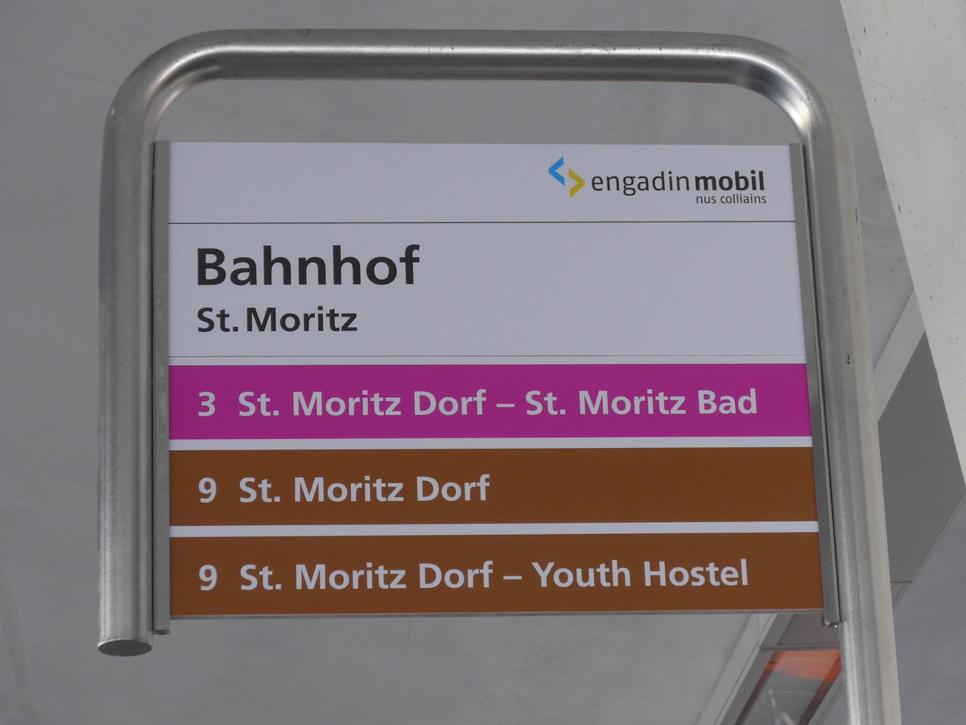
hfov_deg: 15.9
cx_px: 483
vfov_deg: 12.0
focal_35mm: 124
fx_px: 3460
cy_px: 362
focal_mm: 24.3
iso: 400
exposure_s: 1/100
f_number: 5.2
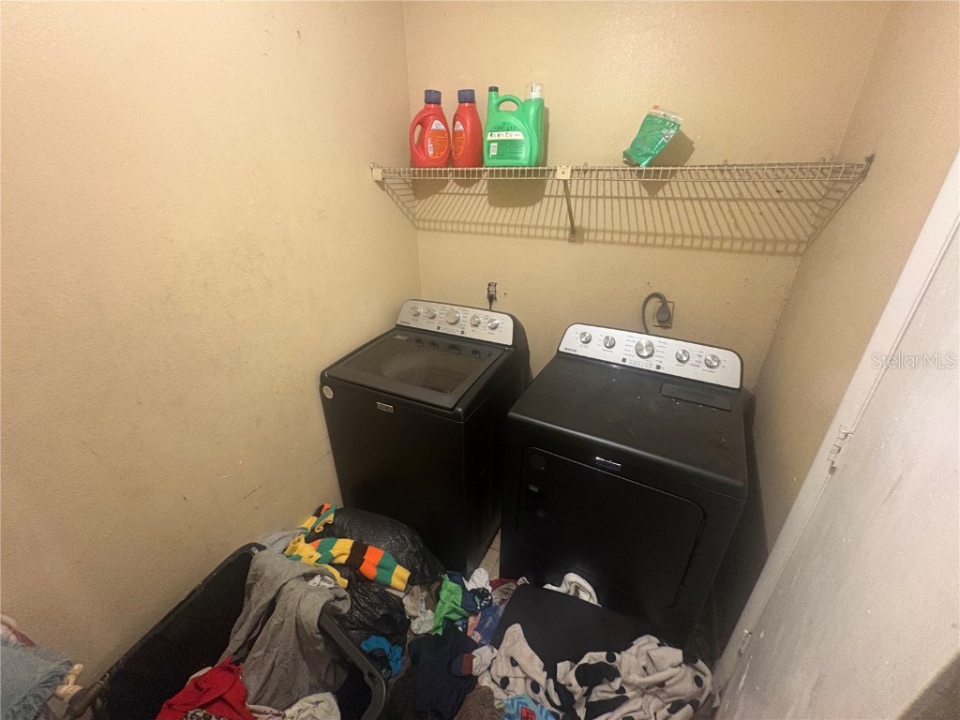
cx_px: 480
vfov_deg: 85.7
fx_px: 388
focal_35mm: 14
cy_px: 360
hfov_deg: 102.1
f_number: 2.2
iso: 640
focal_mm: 2.22
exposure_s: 1/40
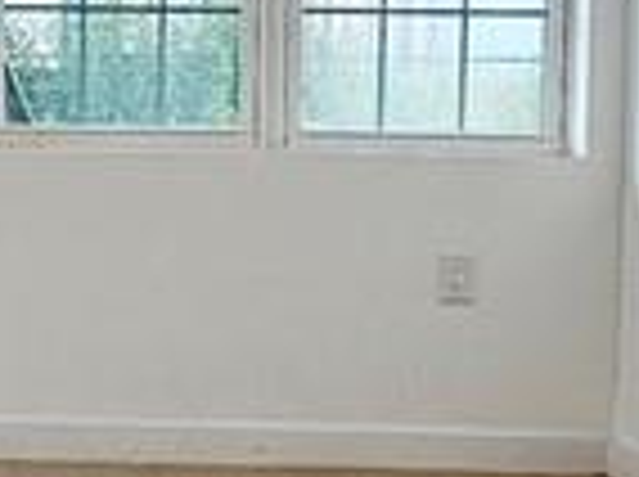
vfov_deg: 15.7
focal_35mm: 94
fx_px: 1732
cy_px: 184
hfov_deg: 19.5
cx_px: -148
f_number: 2.2
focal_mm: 2.2
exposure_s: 1/120
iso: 80
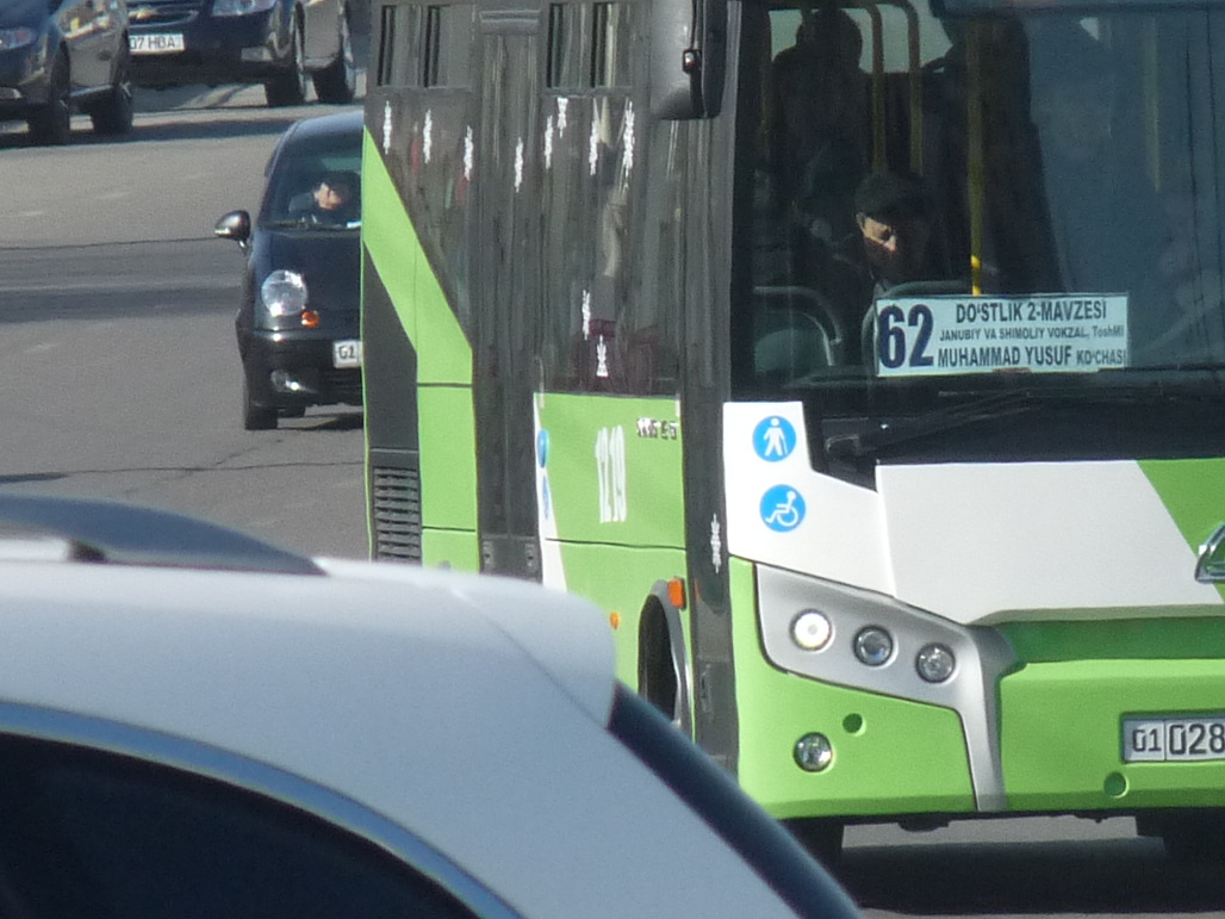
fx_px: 42395
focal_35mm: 1198
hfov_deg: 1.7
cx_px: 888
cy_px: 329
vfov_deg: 1.2
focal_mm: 76.9
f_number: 5.6
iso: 200
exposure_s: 1/800
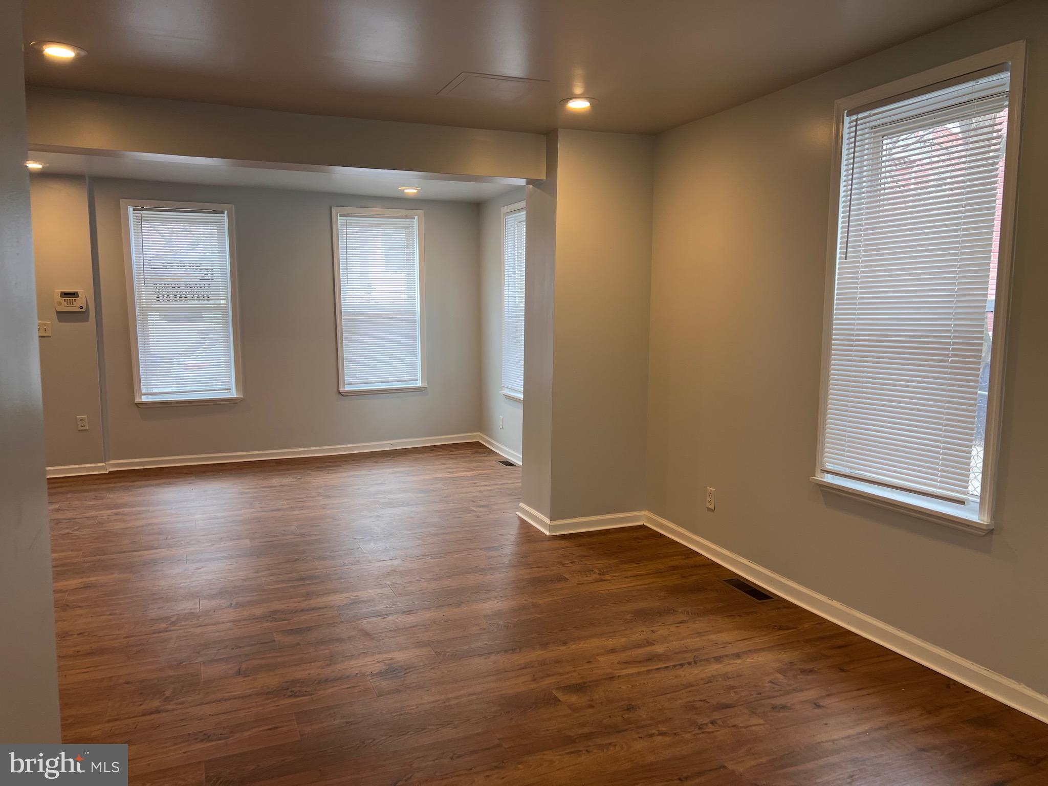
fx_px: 787
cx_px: 524
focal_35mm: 26
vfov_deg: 53.1
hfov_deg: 67.3
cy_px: 393
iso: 50
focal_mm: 5.7
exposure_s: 1/120
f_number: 1.5
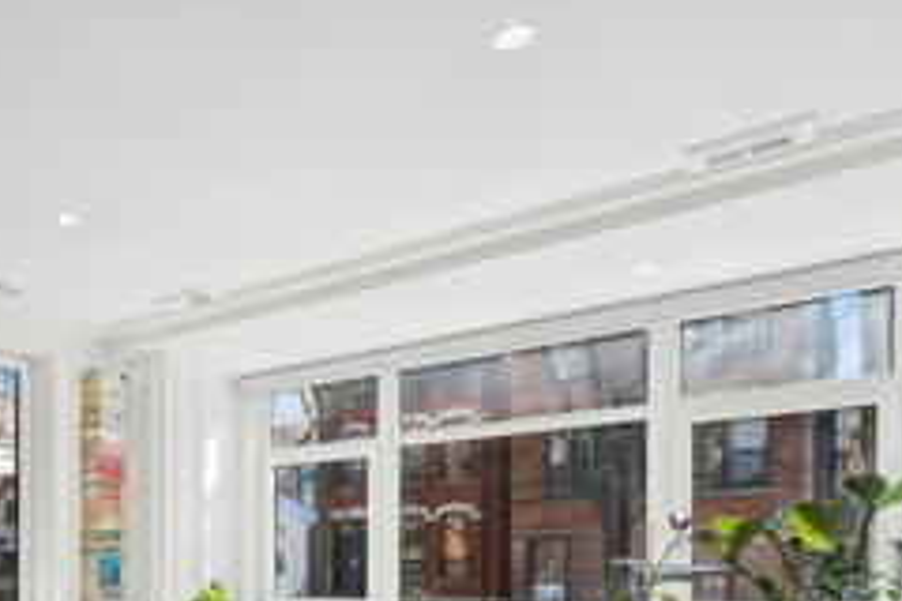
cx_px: 60
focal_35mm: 34
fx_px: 852
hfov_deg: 48.7
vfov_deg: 35.5
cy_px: 590
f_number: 8
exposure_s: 1/60
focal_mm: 17
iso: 320
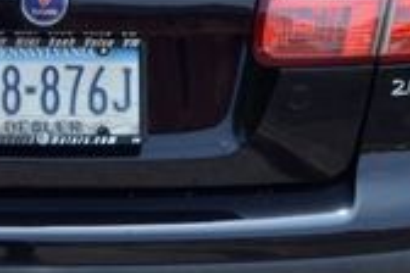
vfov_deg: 11.7
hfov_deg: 17.7
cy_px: -66
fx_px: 1298
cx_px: 39
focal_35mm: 114
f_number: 8
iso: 200
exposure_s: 1/250
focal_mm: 20
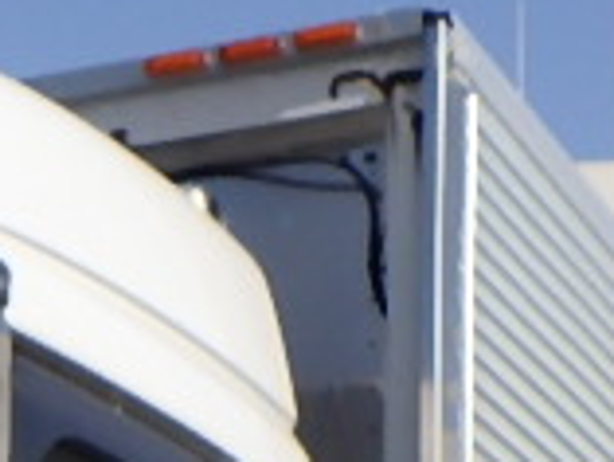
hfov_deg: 10.3
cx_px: -391
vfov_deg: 7.6
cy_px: 1112
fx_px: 3248
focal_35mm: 183
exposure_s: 1/1250
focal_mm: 5
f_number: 4.2
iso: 125
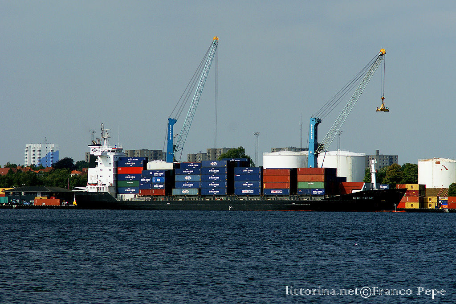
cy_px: 152
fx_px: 3988
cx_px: 228
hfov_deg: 6.5
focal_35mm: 315
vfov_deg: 4.4
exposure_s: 1/640
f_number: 8
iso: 200
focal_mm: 210
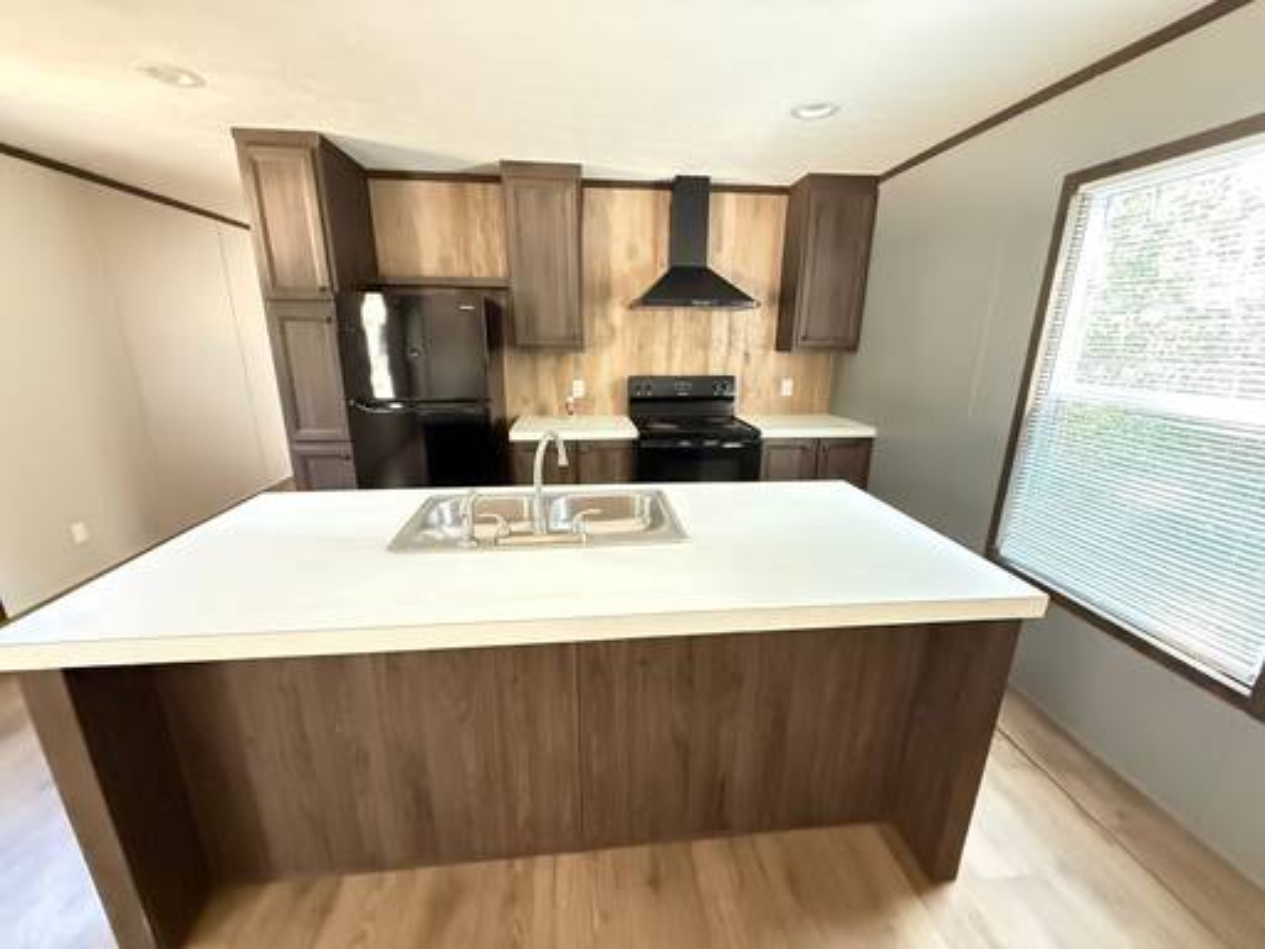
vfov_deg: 85.7
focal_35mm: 14
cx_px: 632
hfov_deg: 102.1
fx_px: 512
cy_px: 474
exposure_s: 1/41
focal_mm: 2.22
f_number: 2.2
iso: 1250
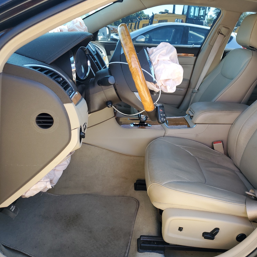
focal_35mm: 31
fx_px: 260
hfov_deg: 51.9
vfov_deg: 52.5
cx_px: 163
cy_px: 128
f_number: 1.5
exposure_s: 1/222
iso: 50
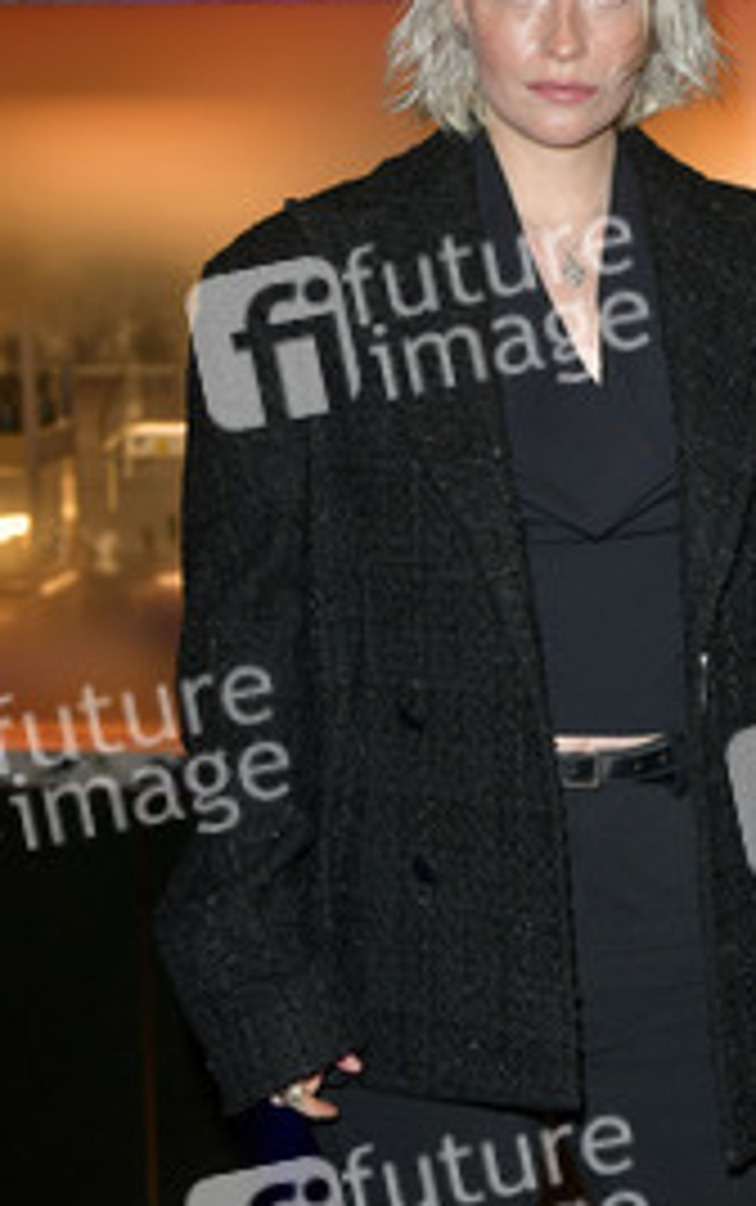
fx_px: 2599
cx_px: 549
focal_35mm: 79
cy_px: 549
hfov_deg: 16.5
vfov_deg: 26.1
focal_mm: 52
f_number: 5
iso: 1250
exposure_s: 1/250
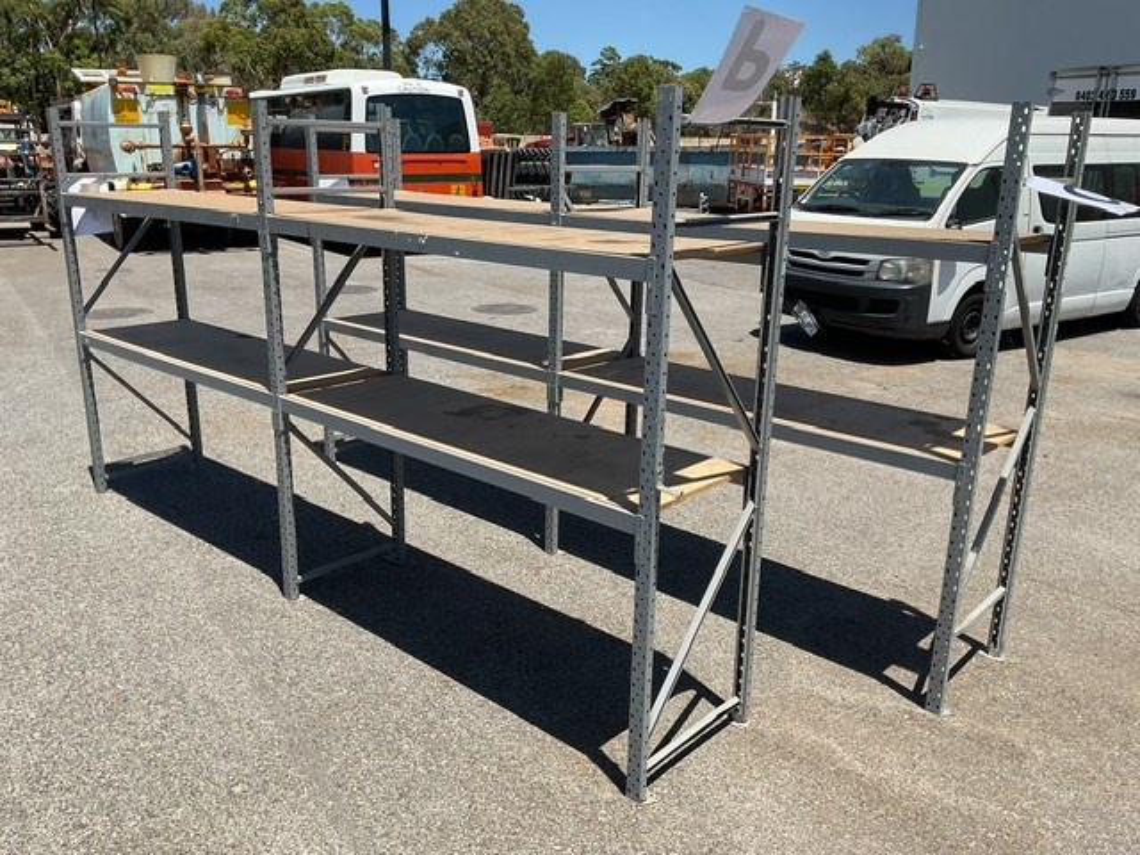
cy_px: 428
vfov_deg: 48.2
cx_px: 570
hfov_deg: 61.7
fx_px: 955
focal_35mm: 29
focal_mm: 3
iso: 16
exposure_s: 1/1912
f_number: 1.8
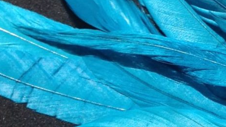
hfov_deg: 13.6
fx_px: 887
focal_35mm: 148
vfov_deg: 8.2
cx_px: 344
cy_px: 81
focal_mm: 4.28
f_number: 2.4
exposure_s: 1/2747
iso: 50
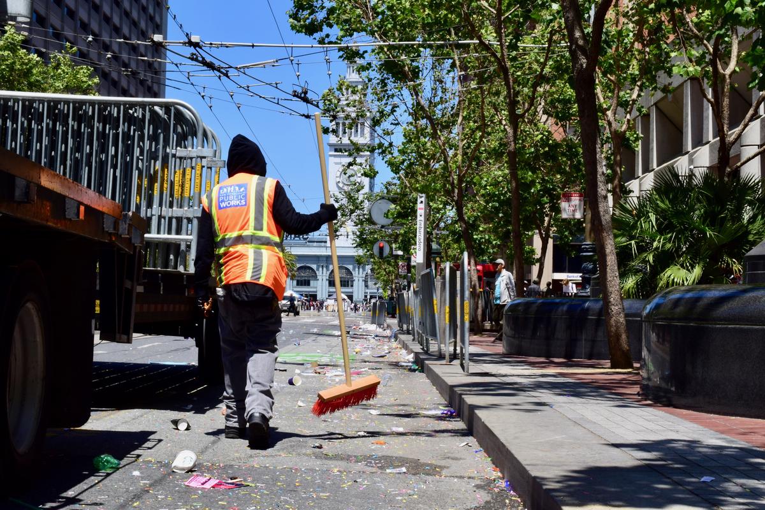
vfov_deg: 22.6
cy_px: 255
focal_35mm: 60
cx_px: 382
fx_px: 1275
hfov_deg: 33.4
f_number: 22
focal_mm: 40
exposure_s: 1/125
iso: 400
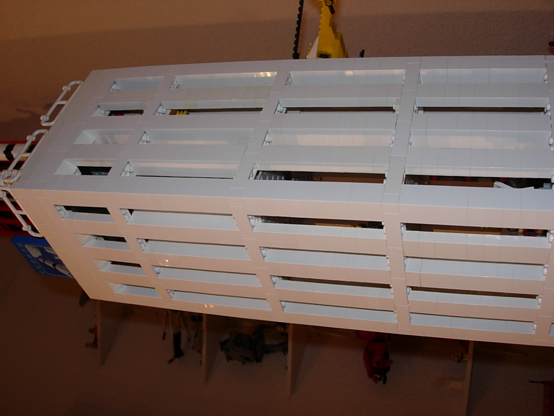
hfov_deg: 49.0
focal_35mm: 38
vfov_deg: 37.7
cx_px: 277
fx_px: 608
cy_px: 208
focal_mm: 7.8
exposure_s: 1/32
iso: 79
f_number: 4.8
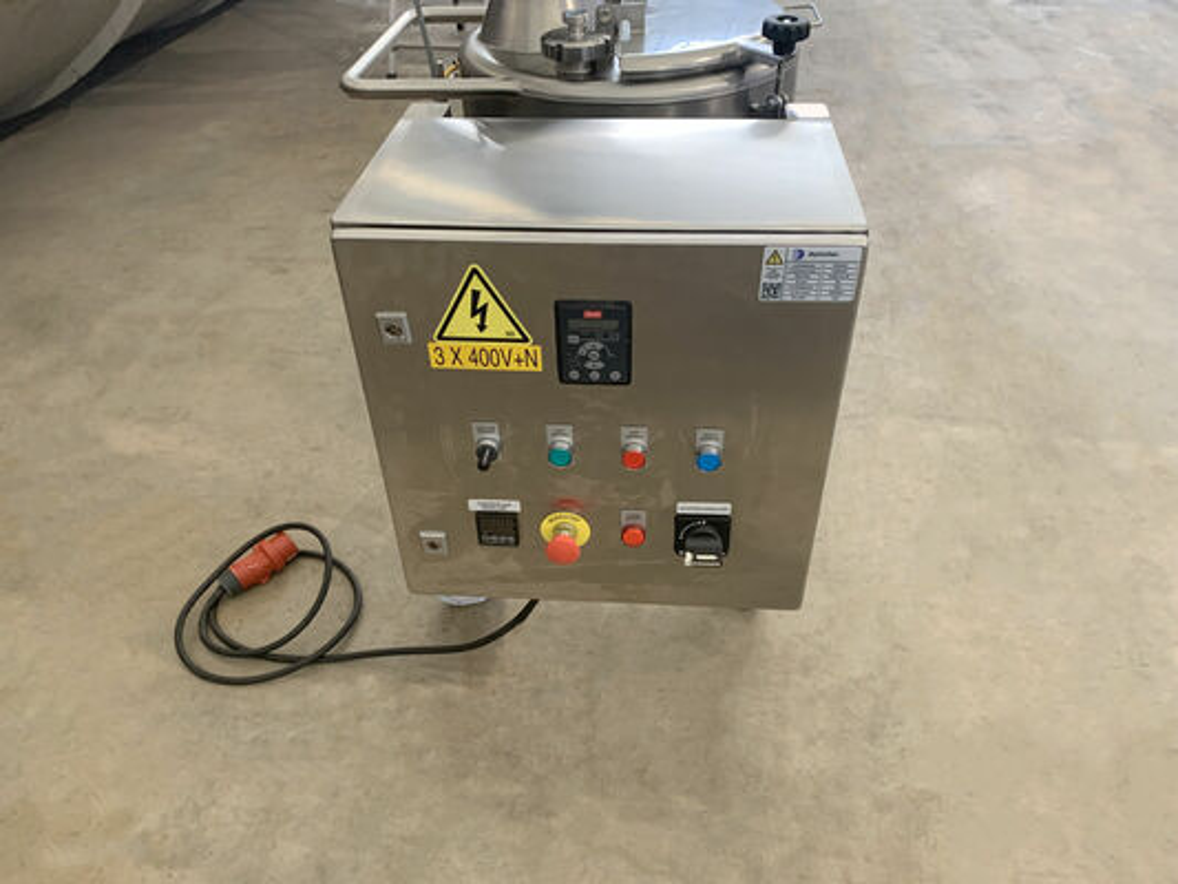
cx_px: 589
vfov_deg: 53.1
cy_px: 442
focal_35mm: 26
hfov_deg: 67.3
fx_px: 885
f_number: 1.8
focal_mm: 4.25
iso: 200
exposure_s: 1/50
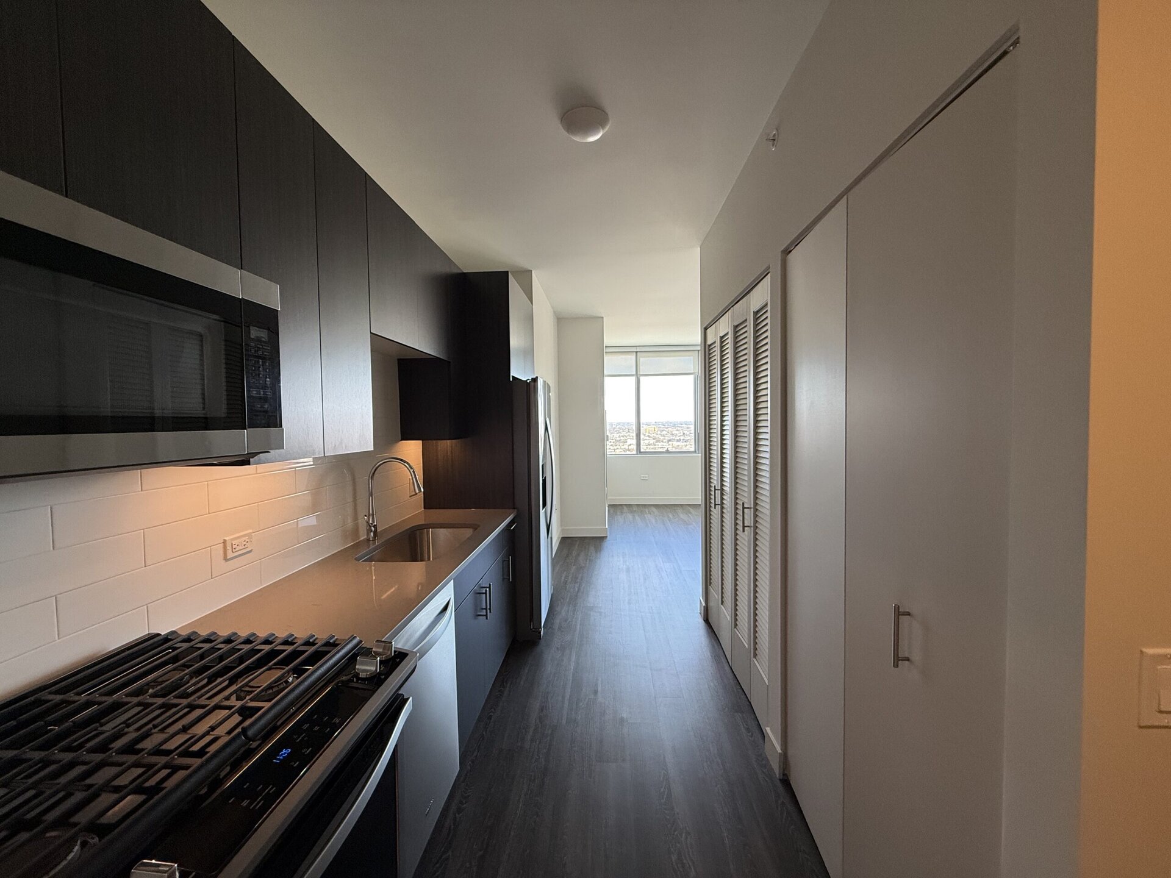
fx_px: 474
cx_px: 586
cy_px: 439
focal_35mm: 14
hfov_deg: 102.1
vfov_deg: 85.7
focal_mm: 2.22
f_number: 2.2
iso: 160
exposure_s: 1/120
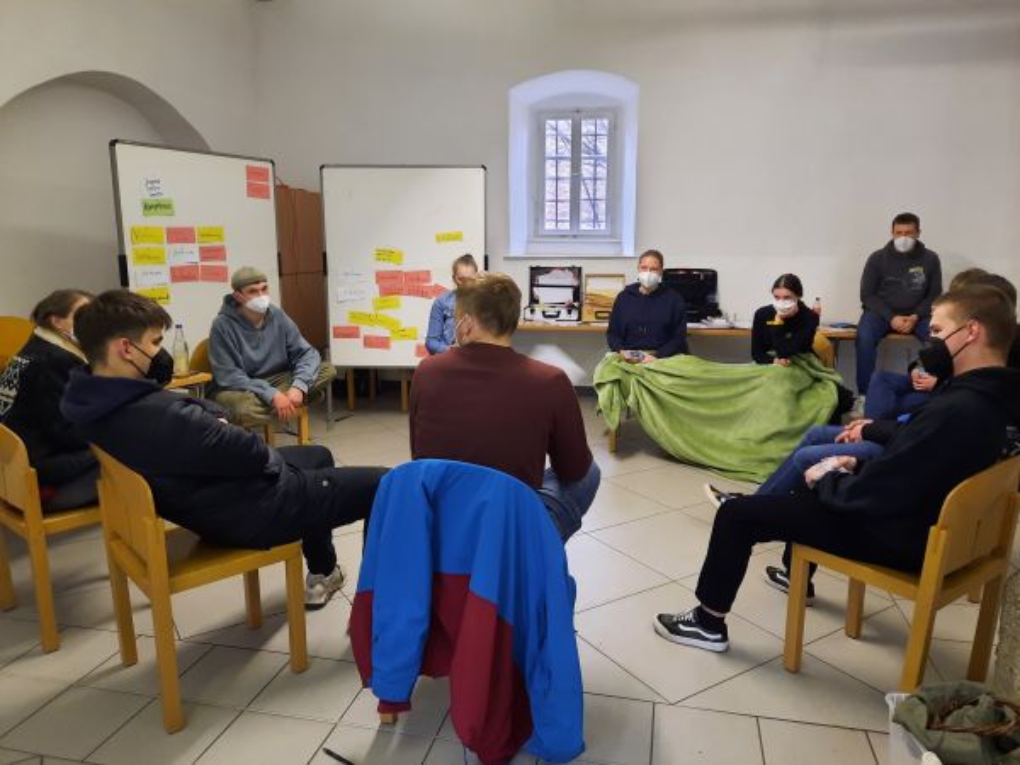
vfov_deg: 54.9
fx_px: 737
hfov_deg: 69.4
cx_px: 510
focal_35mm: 25
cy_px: 382
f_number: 2
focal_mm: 4.6
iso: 400
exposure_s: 1/25
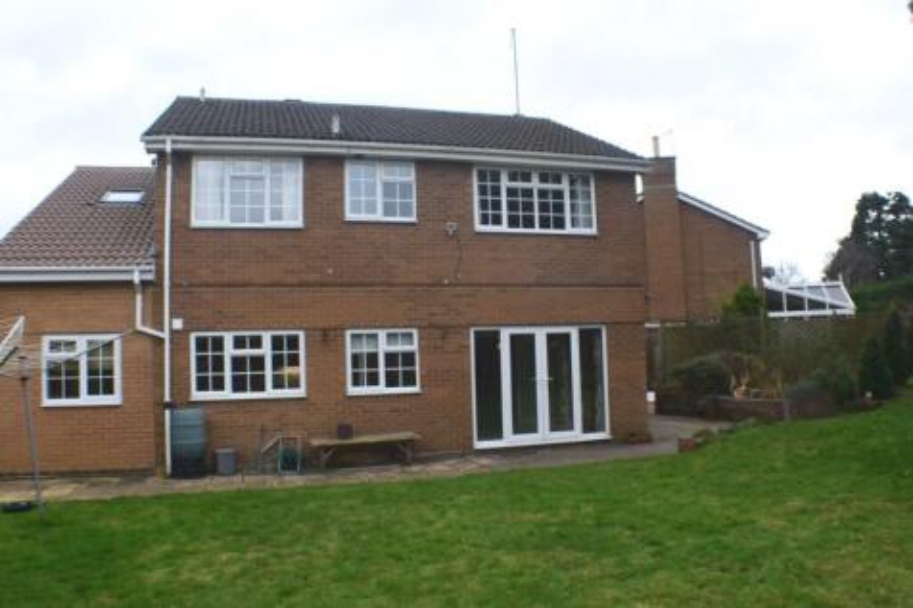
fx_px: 875
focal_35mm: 34
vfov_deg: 38.3
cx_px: 456
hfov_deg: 55.1
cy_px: 304
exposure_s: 1/125
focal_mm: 23
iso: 400
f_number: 9
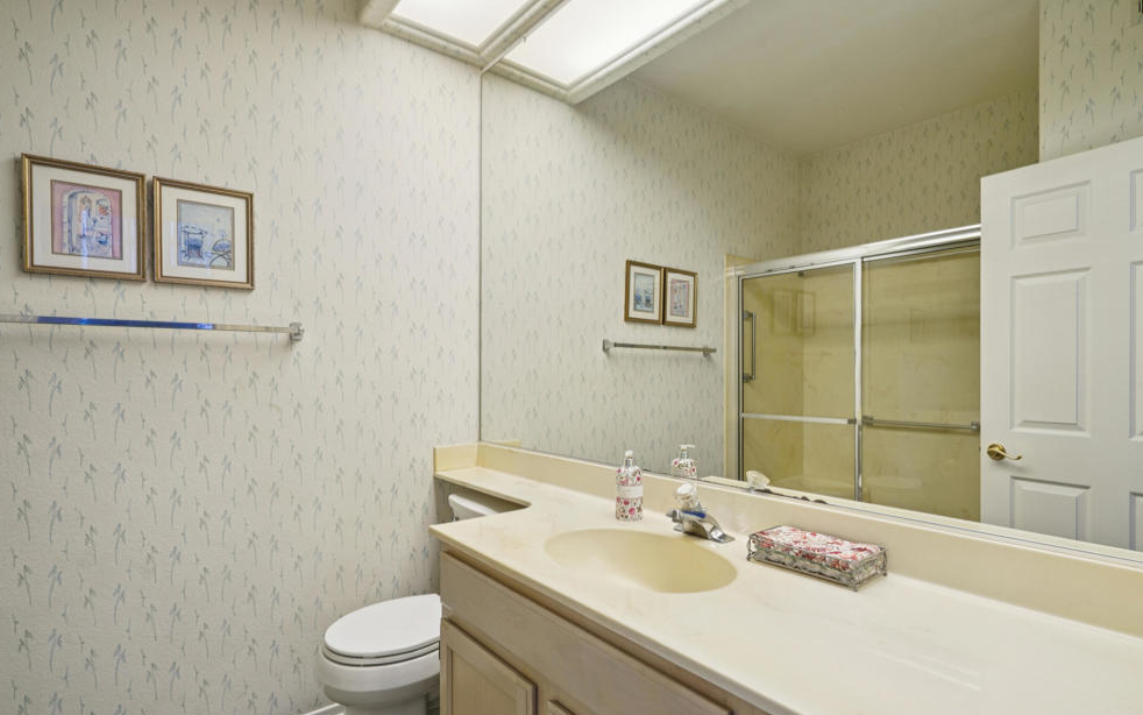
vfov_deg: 67.9
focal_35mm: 17
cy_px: 390
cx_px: 588
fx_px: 530
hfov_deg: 94.3
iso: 400
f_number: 8
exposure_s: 1/20
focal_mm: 16
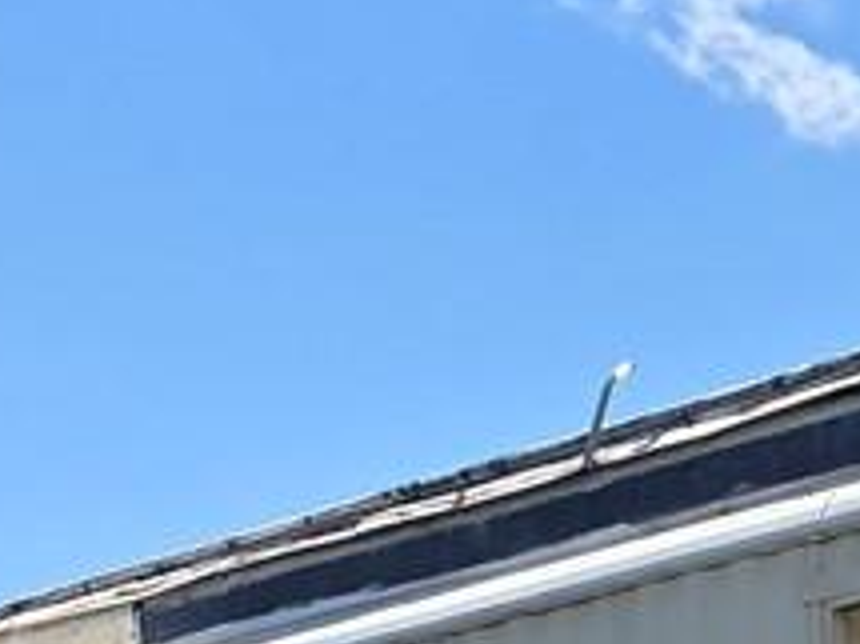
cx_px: 964
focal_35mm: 171
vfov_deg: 7.9
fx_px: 4246
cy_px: 1612
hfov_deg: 11.4
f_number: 1.7
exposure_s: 1/594
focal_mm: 6.3
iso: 12
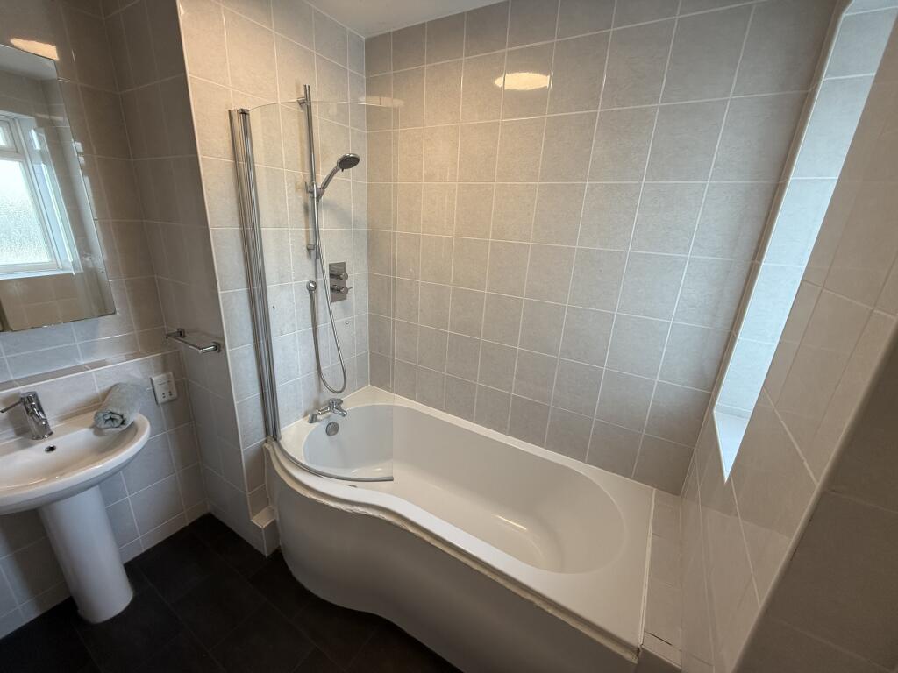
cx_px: 449
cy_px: 336
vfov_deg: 85.7
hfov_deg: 102.1
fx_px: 363
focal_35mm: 14
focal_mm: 2.22
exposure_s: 1/100
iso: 160
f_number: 2.2
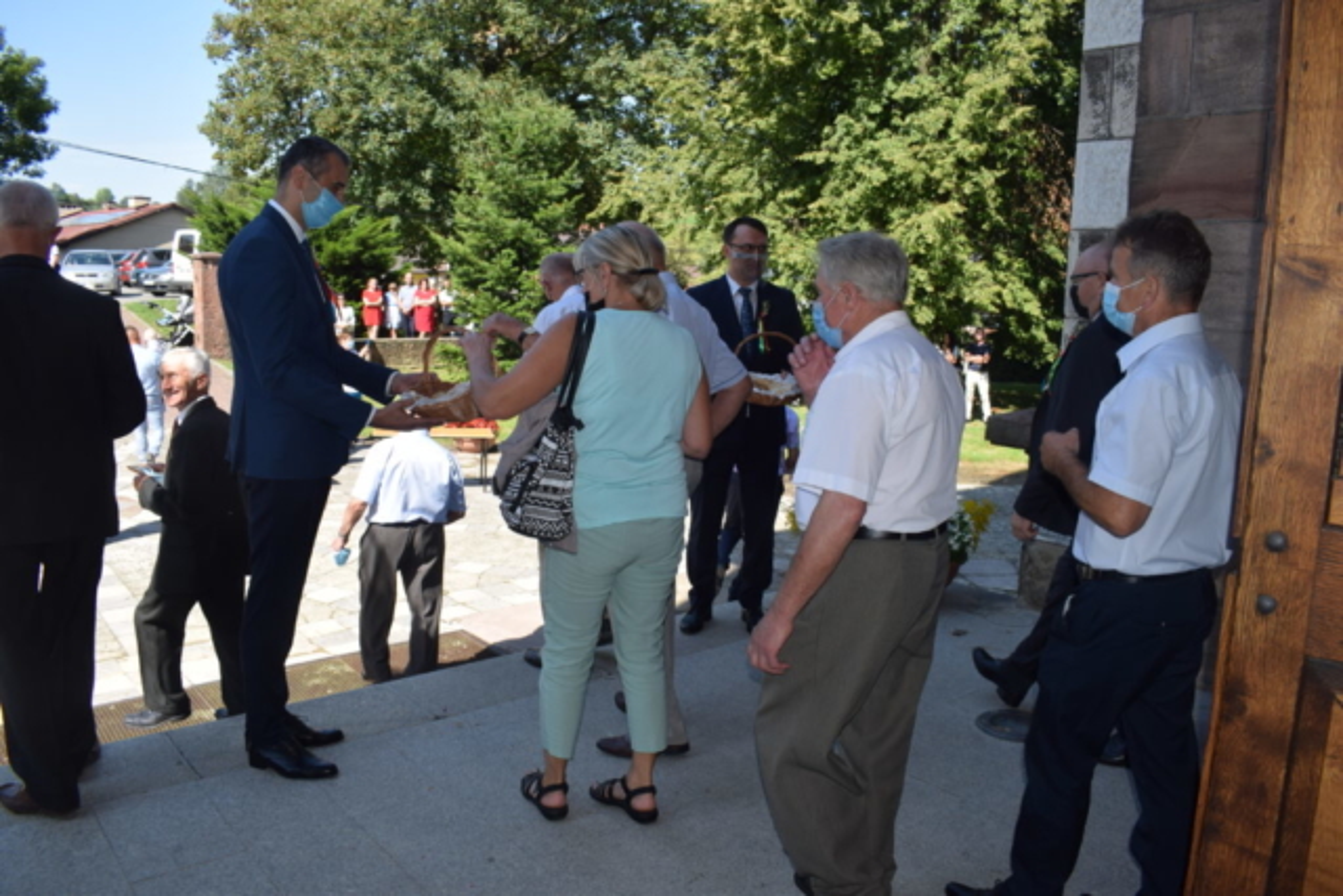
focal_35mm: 27
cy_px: 448
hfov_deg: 67.4
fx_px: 1007
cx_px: 672
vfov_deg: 48.0
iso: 100
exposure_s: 1/200
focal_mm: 18
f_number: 7.1
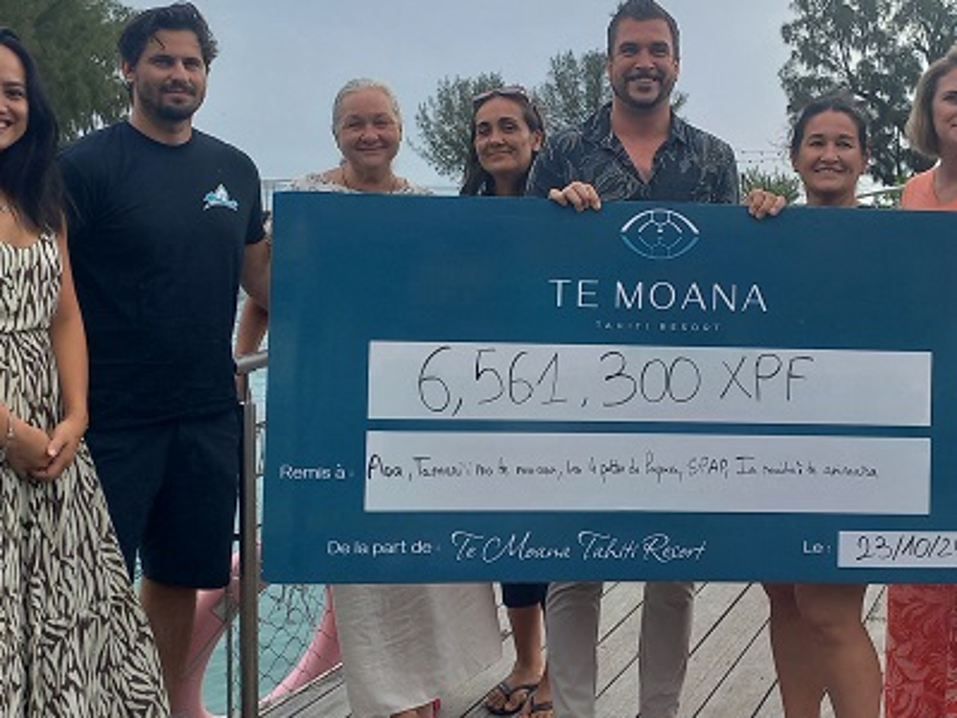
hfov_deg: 37.7
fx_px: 1382
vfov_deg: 29.1
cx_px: 651
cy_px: 311
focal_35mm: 50
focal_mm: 4.65
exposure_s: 1/717
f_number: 1.8
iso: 50
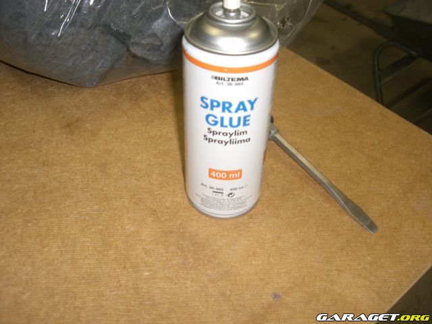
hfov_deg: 49.0
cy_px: 162
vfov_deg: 37.7
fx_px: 474
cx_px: 216
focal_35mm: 38
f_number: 2.7
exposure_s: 1/60
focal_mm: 6.2
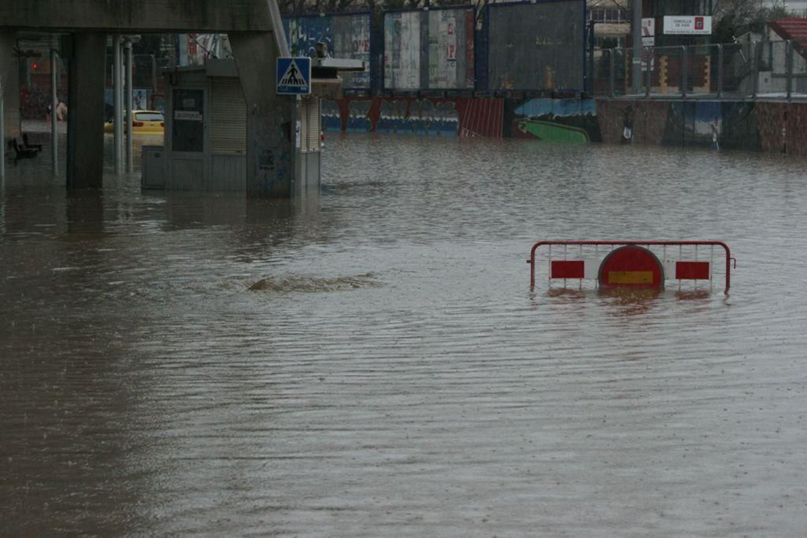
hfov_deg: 18.6
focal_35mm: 110
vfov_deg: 12.5
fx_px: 2466
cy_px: 269
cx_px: 404
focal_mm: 110
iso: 1600
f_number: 9
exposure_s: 1/160
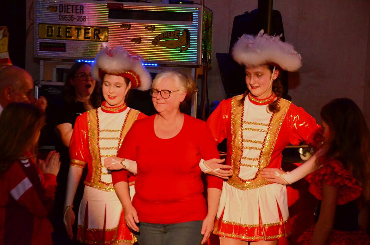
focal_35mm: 117
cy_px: 122
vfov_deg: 11.7
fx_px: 1200
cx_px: 185
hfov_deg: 17.5
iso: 3200
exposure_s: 1/60
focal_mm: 78
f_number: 5.6
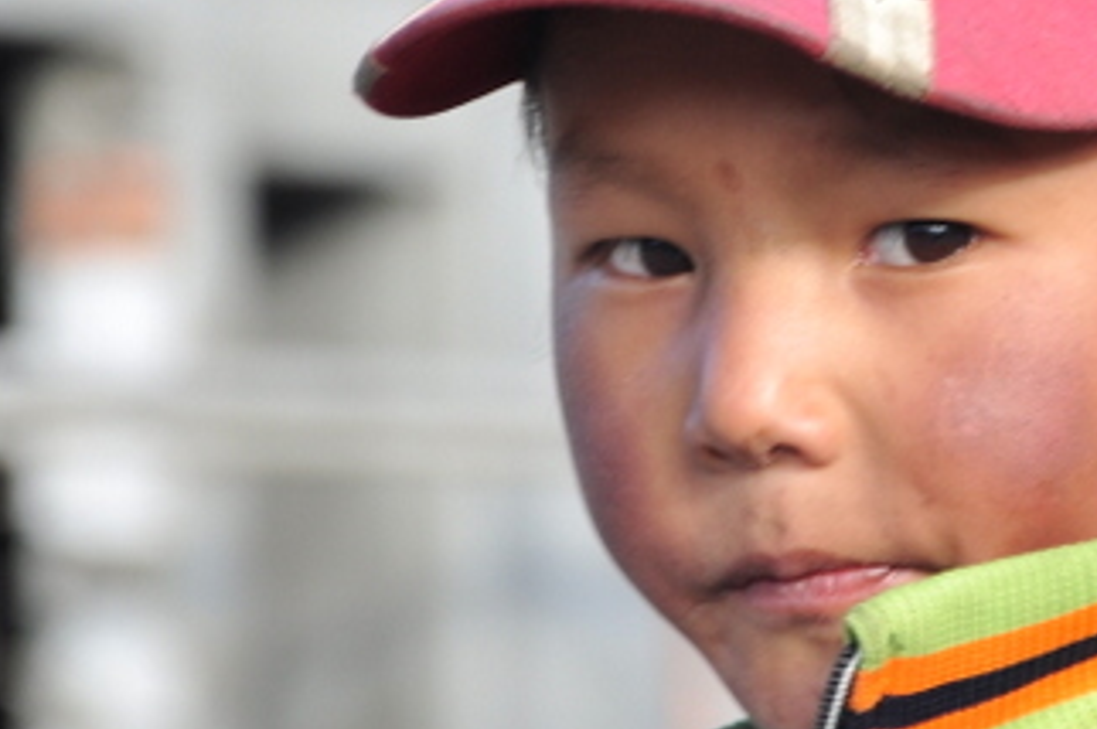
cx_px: 964
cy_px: 255
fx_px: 15269
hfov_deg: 4.1
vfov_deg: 2.7
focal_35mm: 502
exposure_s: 1/100
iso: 200
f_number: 7.1
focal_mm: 105
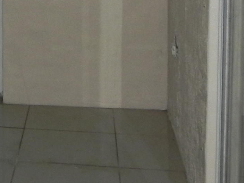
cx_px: -160
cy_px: -56
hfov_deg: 15.7
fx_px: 782
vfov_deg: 12.9
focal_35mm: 111
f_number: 6.3
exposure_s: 1/343
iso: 224
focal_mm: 4.6
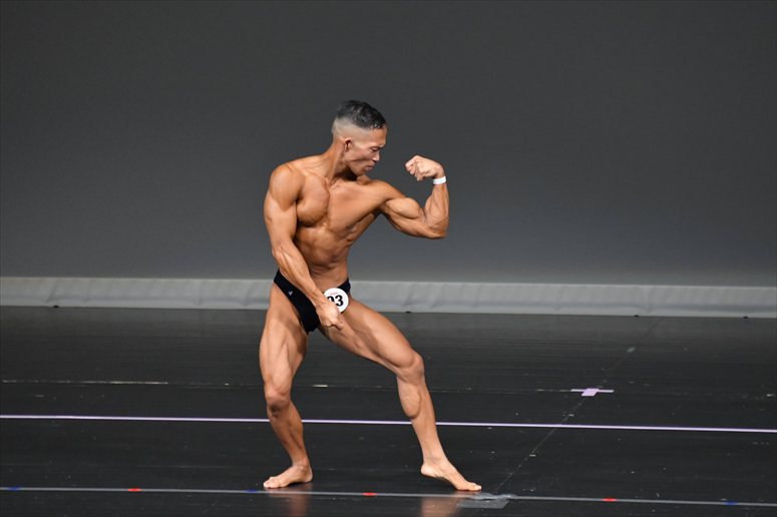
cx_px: 388
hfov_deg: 5.5
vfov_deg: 3.7
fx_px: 8090
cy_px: 258
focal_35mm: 375
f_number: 5.6
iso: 4000
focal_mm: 250
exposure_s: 1/400
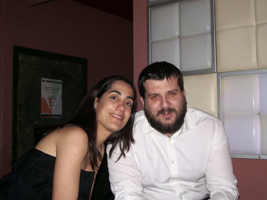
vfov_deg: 29.1
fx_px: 386
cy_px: 100
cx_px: 134
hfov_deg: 38.2
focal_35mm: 50
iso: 100
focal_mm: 8.2
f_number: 3.1
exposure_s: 1/50
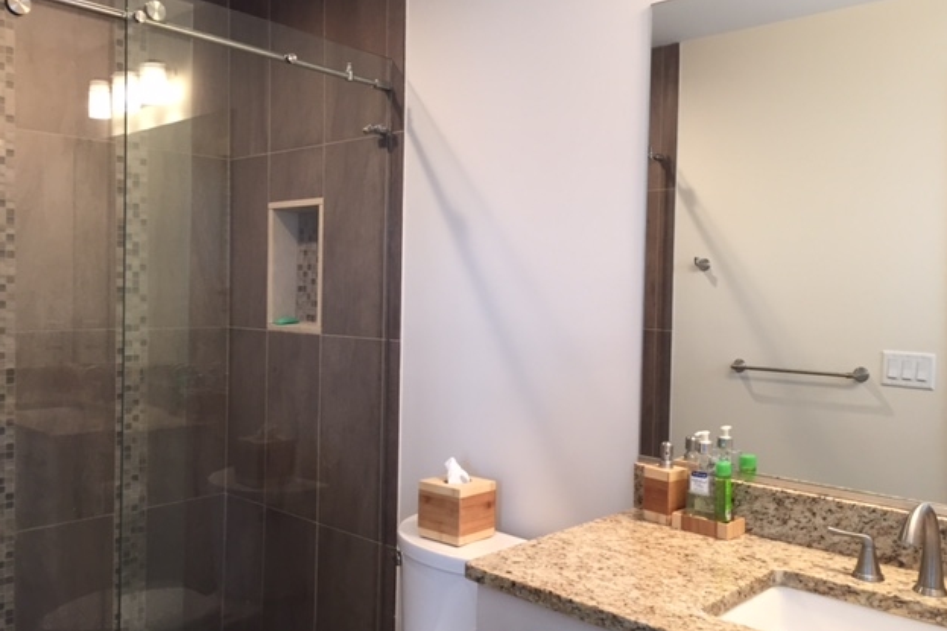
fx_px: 815
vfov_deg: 42.3
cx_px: 485
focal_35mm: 31
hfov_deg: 60.3
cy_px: 313
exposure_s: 1/30
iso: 100
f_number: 2.2
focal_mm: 4.15
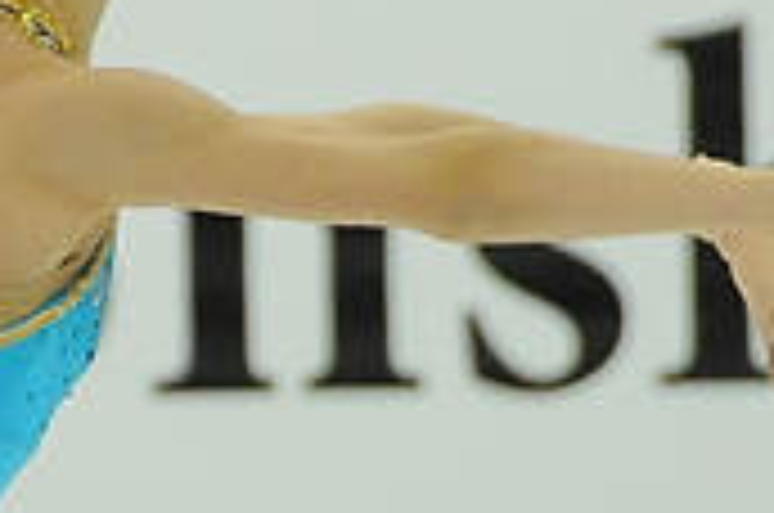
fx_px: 29958
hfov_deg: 1.5
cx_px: 27
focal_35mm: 1396
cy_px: 308
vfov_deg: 1.0
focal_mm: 200
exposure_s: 1/640
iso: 3200
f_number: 5.6
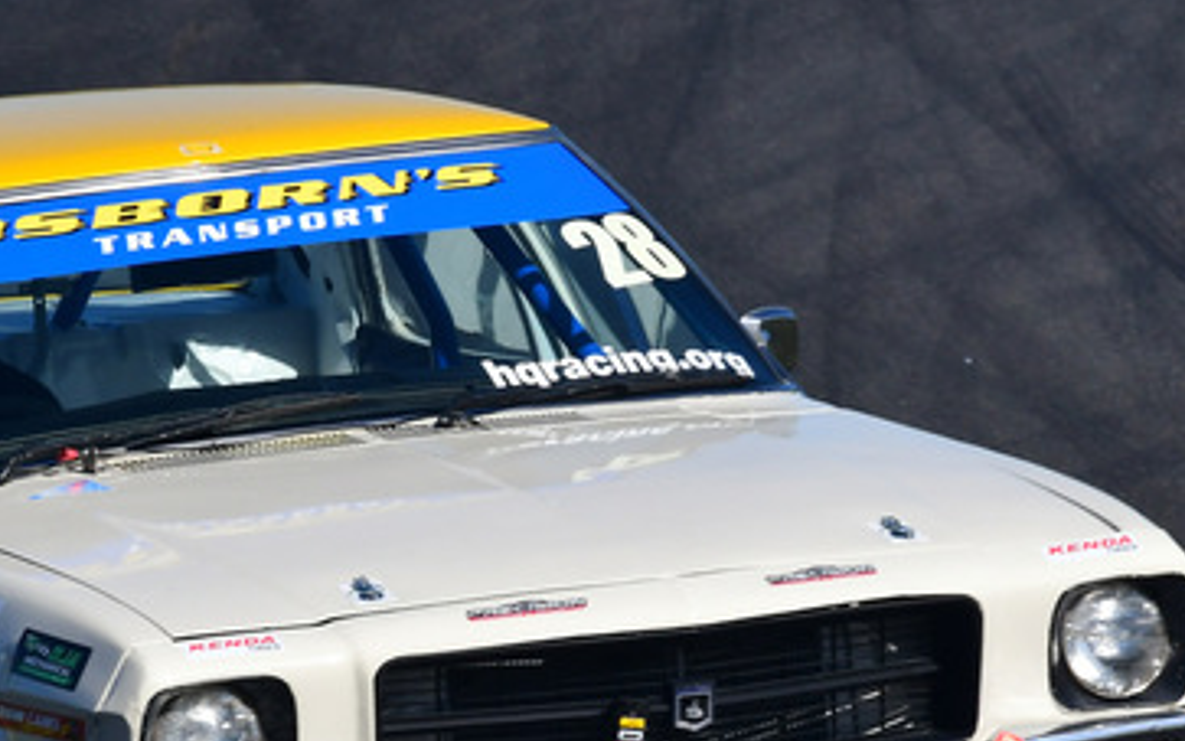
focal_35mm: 1246
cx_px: 258
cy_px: 261
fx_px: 40246
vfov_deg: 1.1
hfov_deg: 1.7
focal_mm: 370
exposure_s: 1/640
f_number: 13
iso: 400
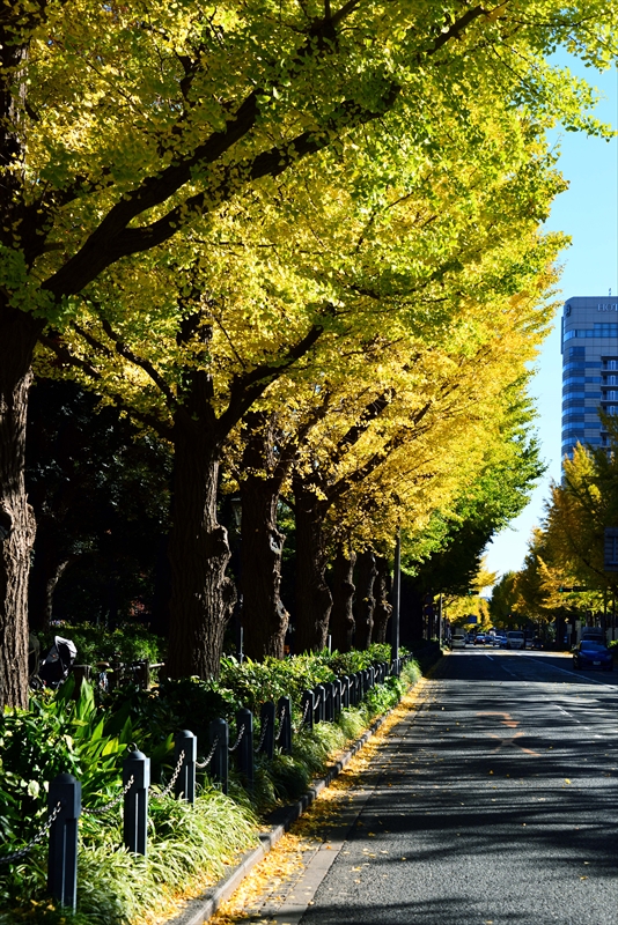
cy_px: 462
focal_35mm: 58
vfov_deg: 34.5
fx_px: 1492
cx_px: 309
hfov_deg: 23.4
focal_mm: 58
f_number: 9
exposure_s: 1/320
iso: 400
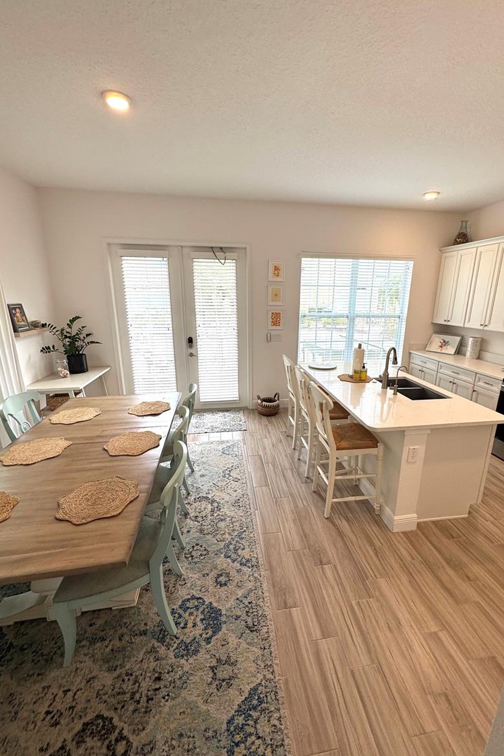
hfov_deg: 77.2
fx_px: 315
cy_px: 378
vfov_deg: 100.4
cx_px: 270
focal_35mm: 15
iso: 40
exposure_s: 1/146
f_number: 2.2
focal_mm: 2.22
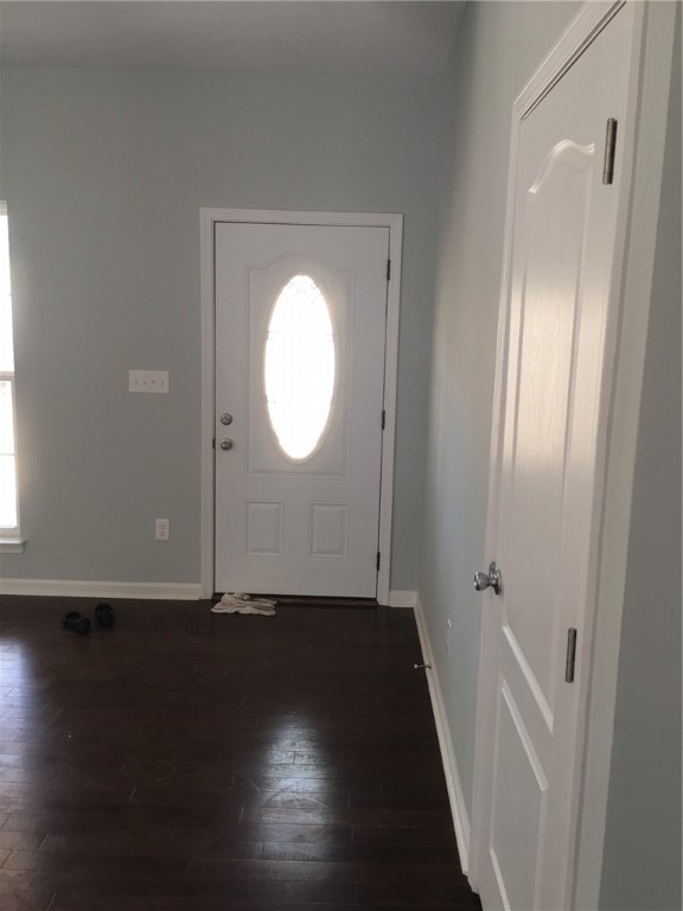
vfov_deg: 61.7
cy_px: 456
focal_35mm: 29
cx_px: 342
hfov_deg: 48.2
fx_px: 763
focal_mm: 4.15
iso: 25
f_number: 2.2
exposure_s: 1/15
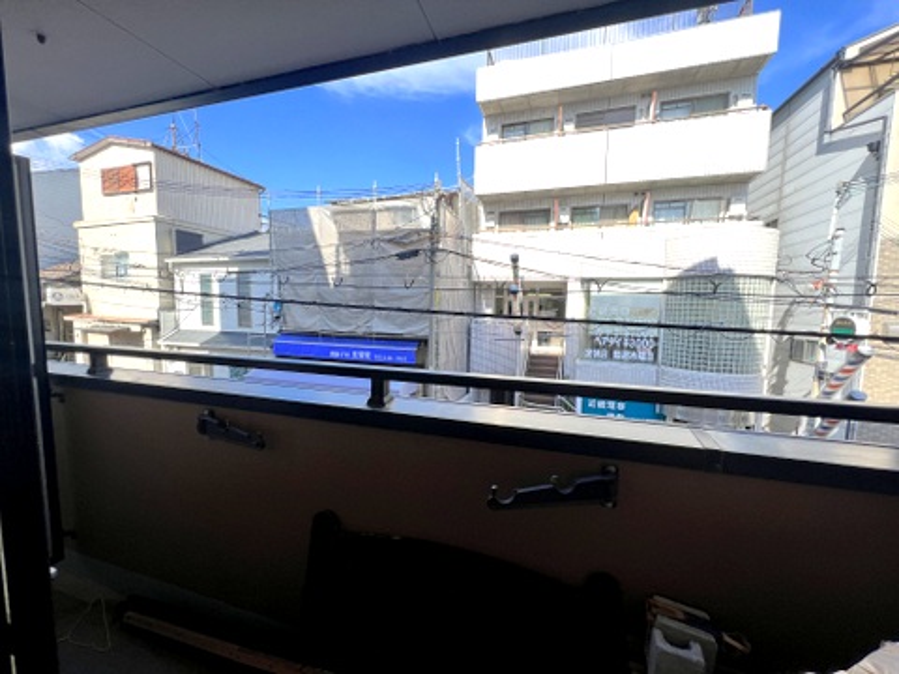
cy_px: 337
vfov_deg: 89.9
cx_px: 450
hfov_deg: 106.2
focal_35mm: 13
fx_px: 338
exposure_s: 1/394
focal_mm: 1.57
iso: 32
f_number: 1.8
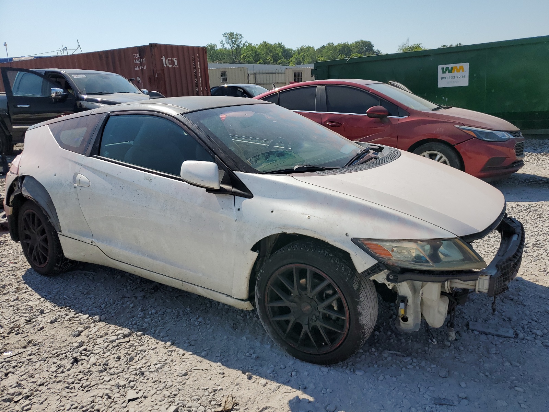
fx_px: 412
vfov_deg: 53.1
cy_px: 206
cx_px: 274
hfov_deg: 67.3
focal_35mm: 26
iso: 50
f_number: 1.5
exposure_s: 1/5000
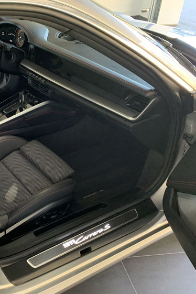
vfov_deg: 51.9
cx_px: 10
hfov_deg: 33.5
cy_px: 150
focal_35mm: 37
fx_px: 302
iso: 400
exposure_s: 1/40
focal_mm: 4.25
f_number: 1.8
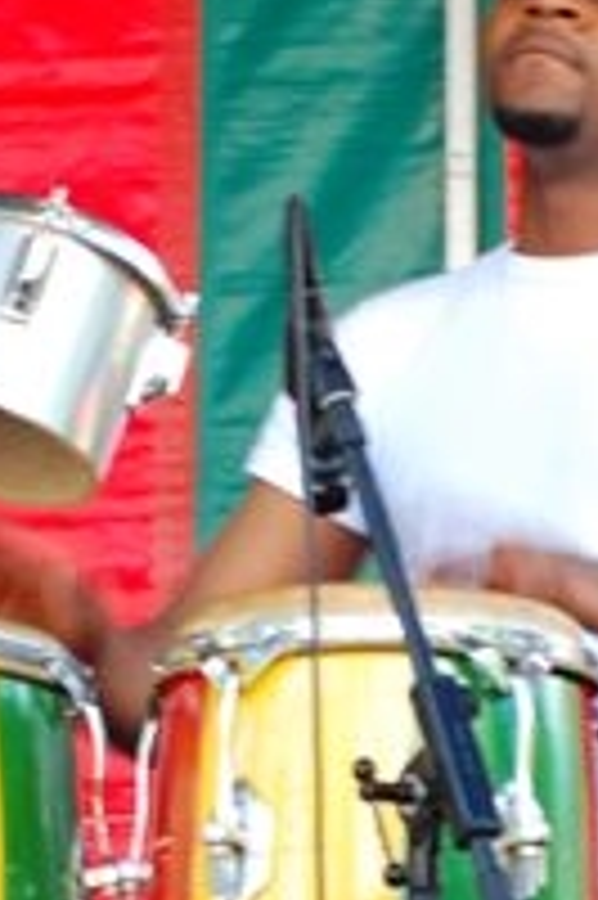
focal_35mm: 235
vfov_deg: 8.7
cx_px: 207
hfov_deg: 5.8
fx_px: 5865
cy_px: 770
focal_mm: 70
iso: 200
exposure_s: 1/13
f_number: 10
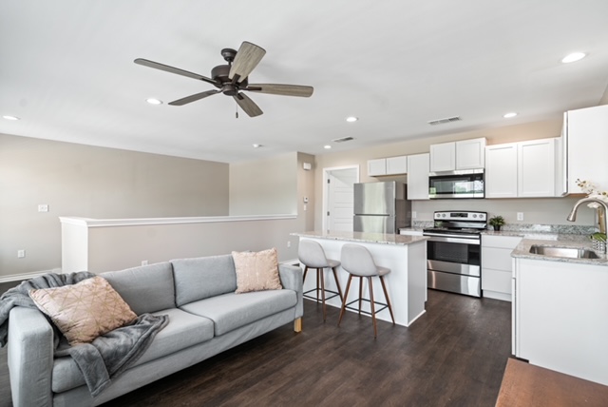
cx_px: 304
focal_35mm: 16
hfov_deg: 96.7
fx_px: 270
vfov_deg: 73.9
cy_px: 204
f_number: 5.6
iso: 320
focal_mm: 16
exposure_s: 1/13
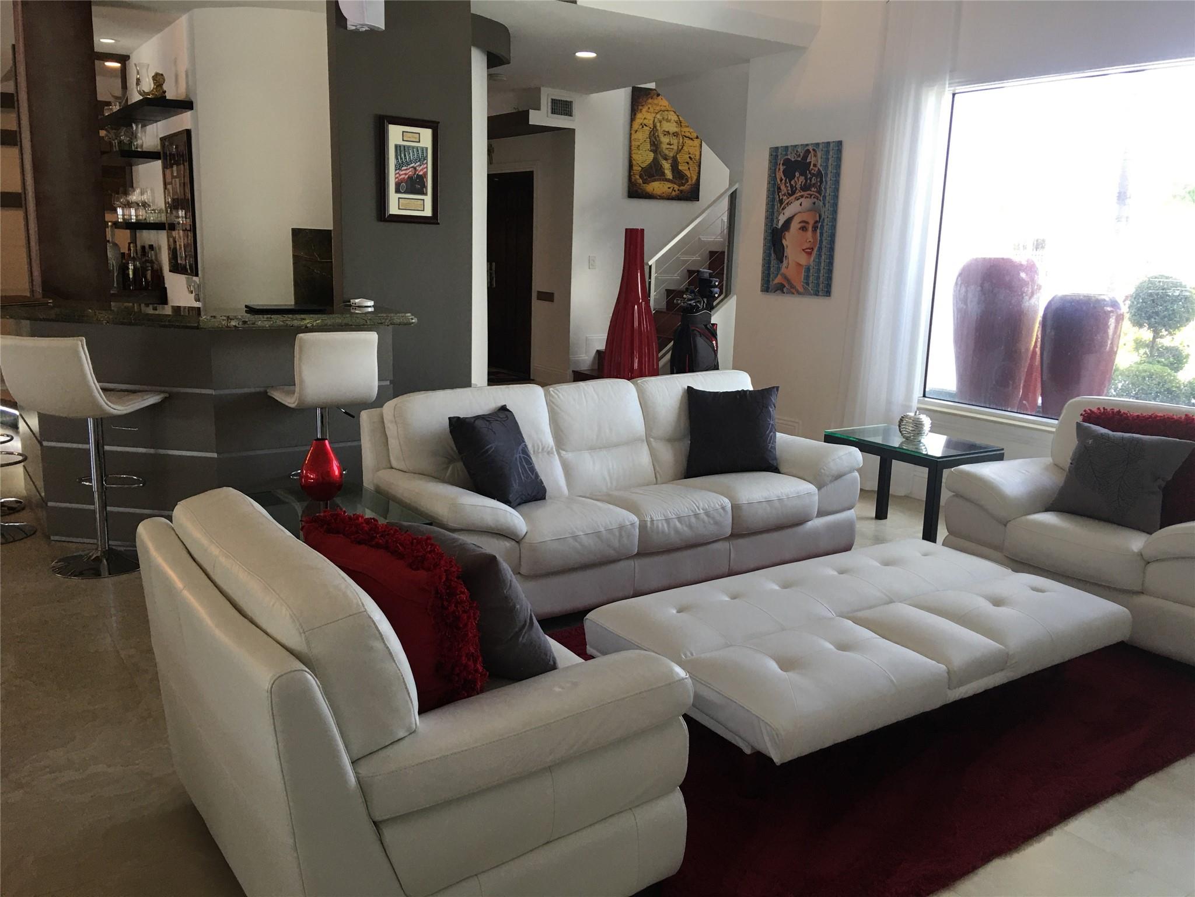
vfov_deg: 48.2
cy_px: 448
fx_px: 1001
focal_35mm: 29
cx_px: 598
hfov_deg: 61.7
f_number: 2.2
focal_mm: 4.15
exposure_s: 1/30
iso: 32
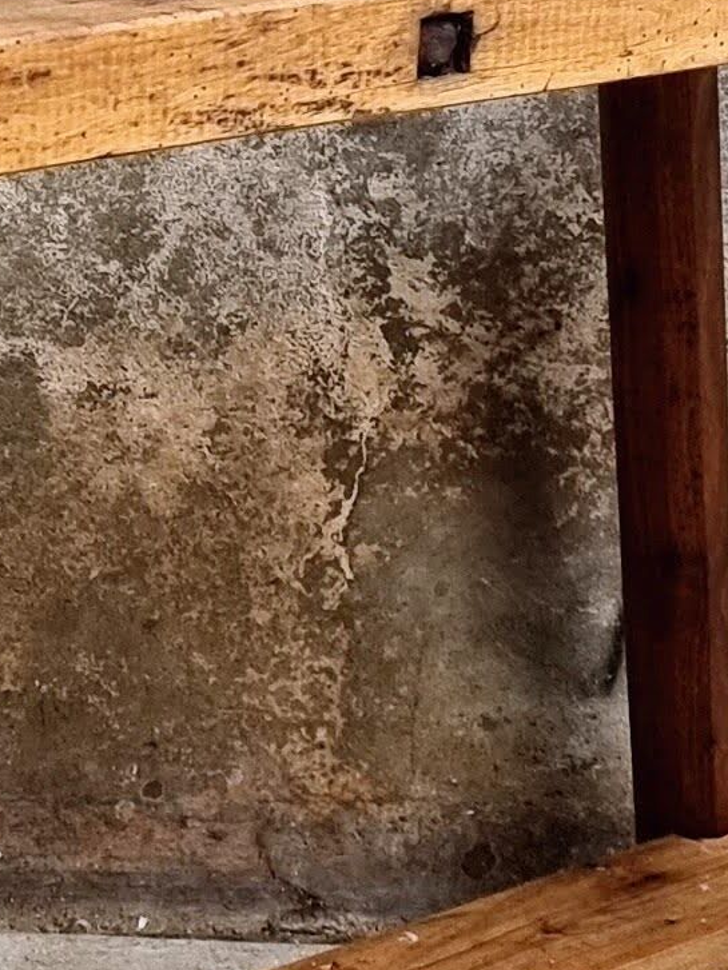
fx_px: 3702
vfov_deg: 14.9
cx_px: -175
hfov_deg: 11.0
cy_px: 343
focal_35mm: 132
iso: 160
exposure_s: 1/100
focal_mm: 6.7
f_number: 1.8
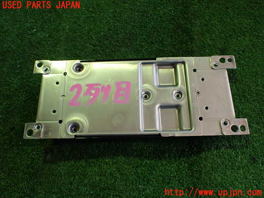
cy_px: 99
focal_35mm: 30
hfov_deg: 60.0
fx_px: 229
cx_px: 132
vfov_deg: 46.8
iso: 400
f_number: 2.3
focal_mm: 5.4
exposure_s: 1/125
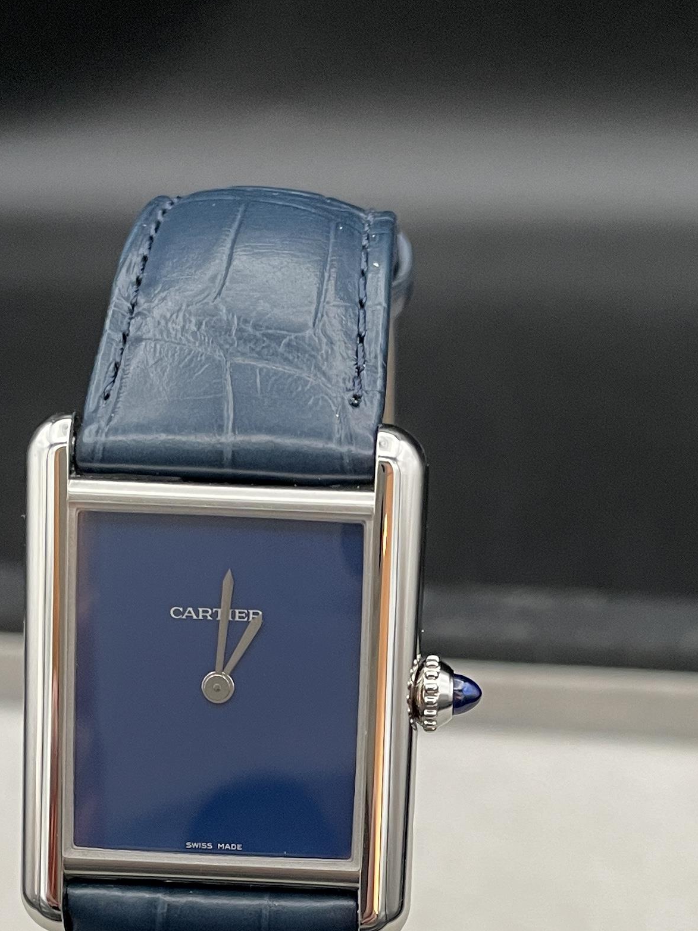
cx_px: 384
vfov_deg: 28.0
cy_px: 823
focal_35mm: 67
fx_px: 1802
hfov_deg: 21.9
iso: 125
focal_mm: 4.2
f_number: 1.6
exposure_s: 1/76
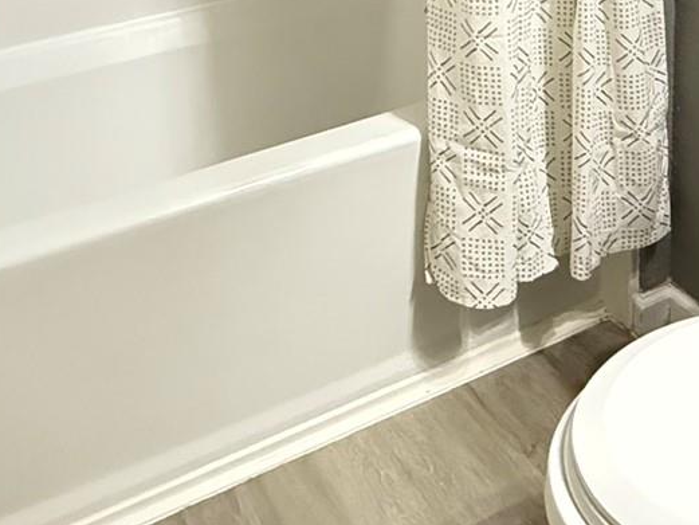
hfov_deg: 34.8
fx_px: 1111
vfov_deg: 22.3
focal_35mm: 55
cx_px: 435
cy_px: -246
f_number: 2.2
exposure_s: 1/60
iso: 1250
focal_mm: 2.22
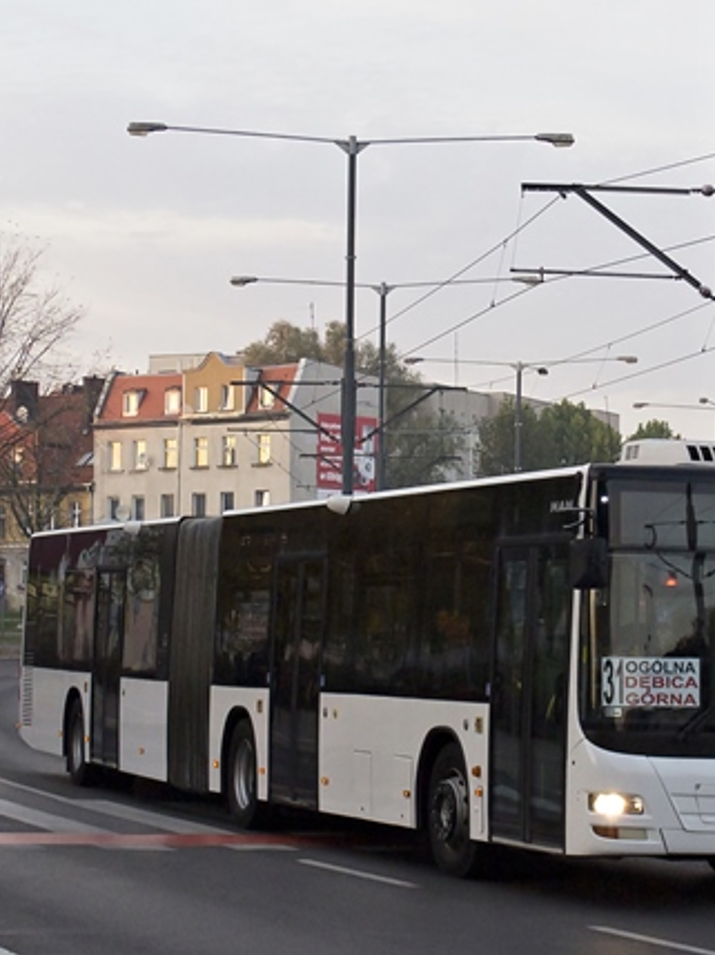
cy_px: 412
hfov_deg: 13.9
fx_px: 2924
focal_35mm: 106
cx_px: 472
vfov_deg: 18.6
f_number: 5.6
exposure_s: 1/400
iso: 900
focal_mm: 35
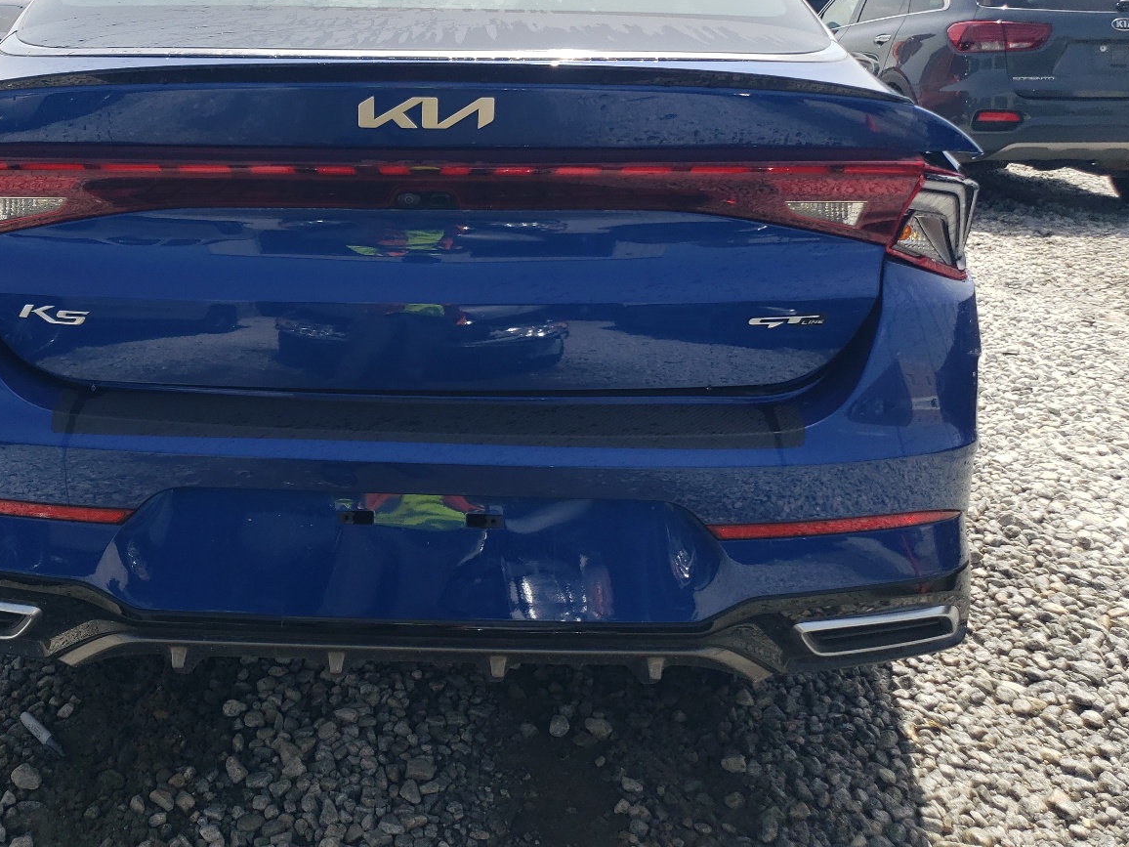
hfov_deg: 50.8
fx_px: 1174
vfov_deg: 39.3
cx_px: 414
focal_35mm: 36
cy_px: 300
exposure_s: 1/2000
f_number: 1.5
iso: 50
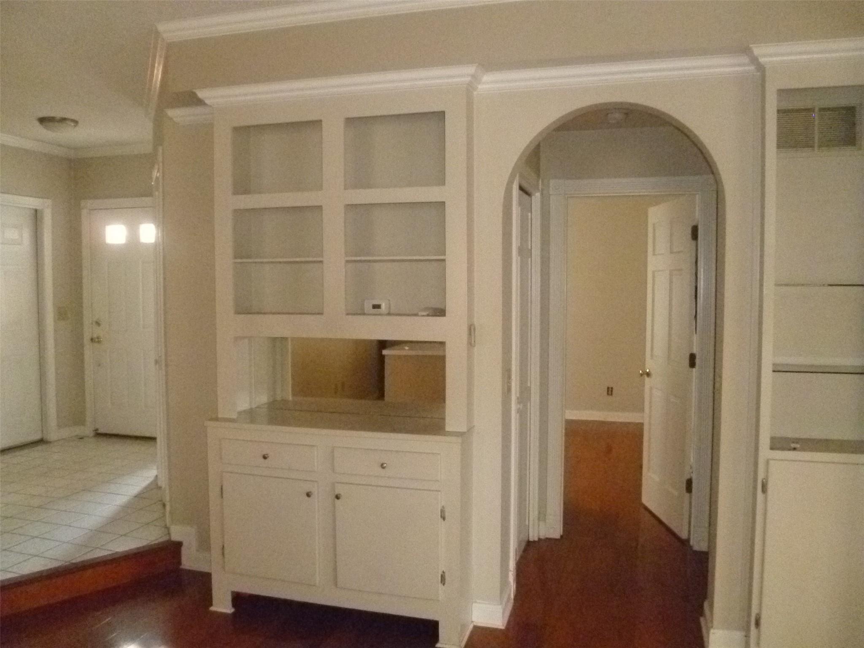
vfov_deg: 49.7
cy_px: 324
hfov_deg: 63.4
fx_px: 699
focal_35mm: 28
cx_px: 432
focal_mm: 5
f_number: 3.3
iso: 1600
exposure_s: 1/30
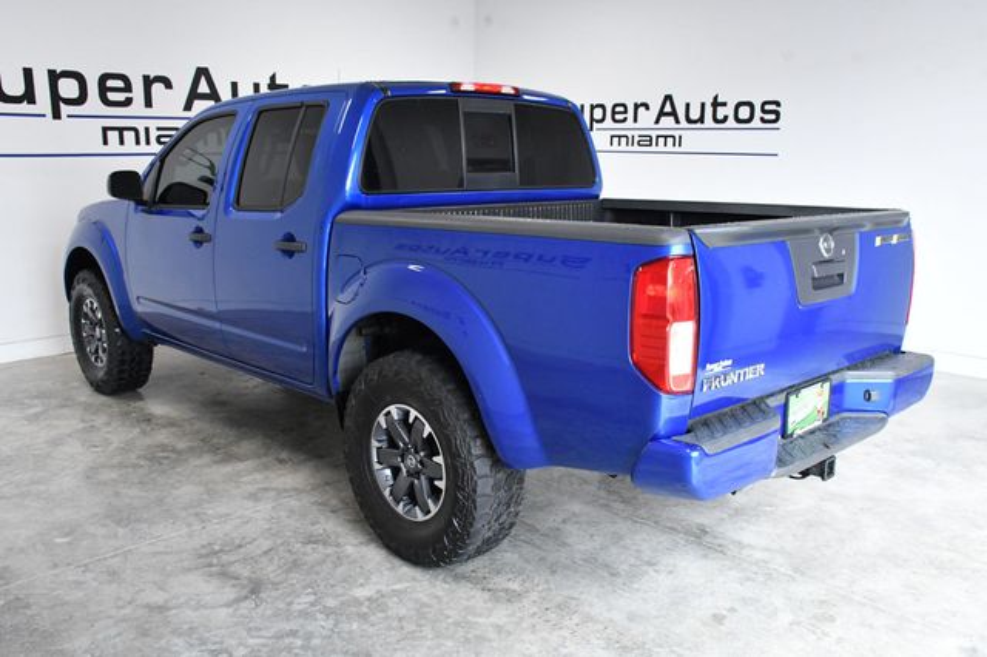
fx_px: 904
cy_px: 328
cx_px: 494
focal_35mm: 33
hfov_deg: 57.2
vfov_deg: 39.9
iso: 2500
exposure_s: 1/320
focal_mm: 22
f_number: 9
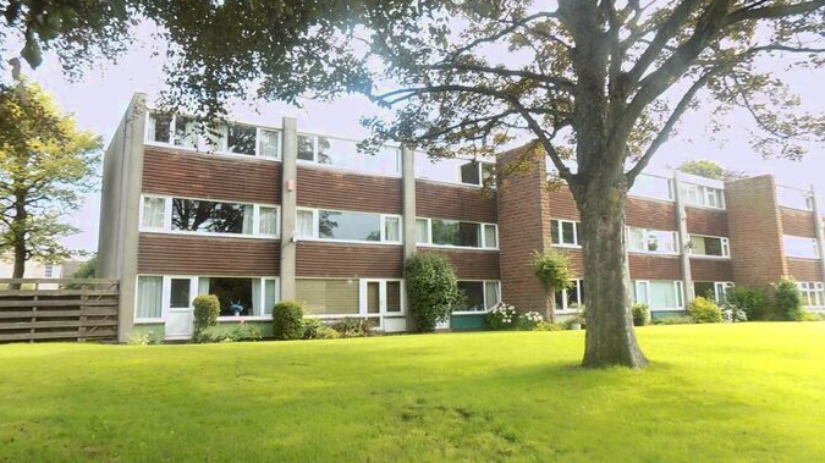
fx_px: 569
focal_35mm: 26
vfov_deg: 44.3
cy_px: 207
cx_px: 400
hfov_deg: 71.9
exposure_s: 1/125
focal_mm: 4
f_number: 3.1
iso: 80
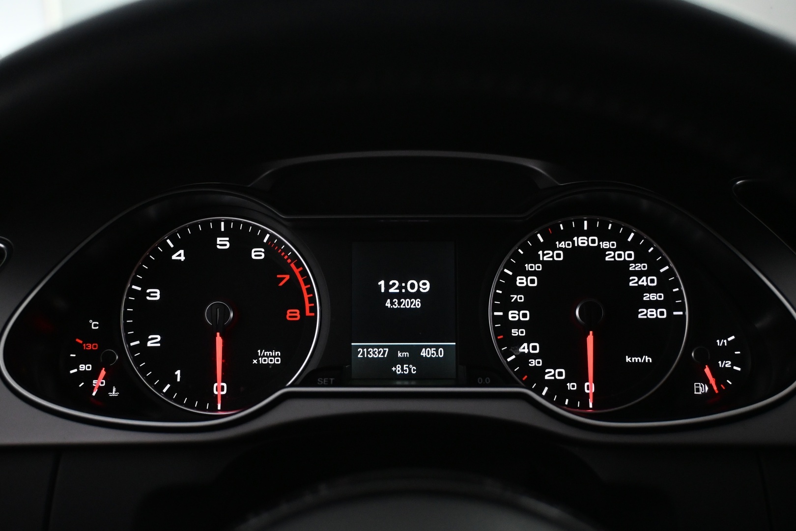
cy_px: 266
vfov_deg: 31.9
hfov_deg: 46.4
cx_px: 398
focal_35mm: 42
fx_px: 929
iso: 3200
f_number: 4.5
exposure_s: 1/100
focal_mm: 28
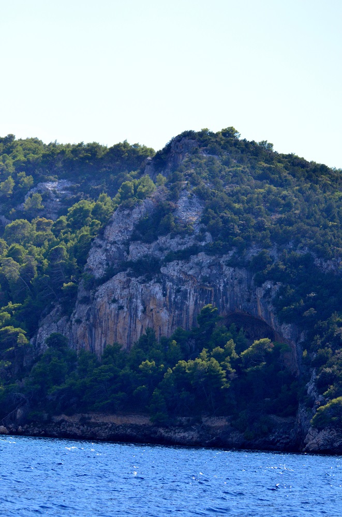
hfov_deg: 11.7
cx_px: 171
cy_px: 258
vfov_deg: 17.5
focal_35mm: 117
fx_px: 1676
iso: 1100
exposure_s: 1/8000
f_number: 4.5
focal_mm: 78
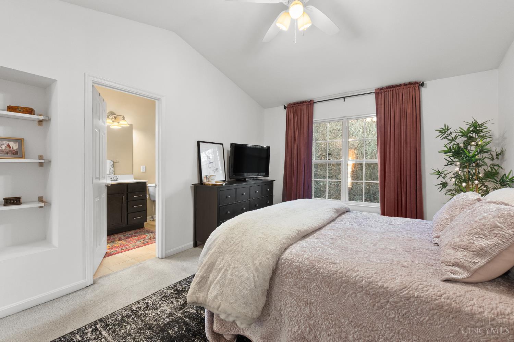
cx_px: 257
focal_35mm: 15
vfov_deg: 77.3
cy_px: 171
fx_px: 214
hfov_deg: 100.4
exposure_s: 1.3
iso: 250
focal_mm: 10
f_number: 9
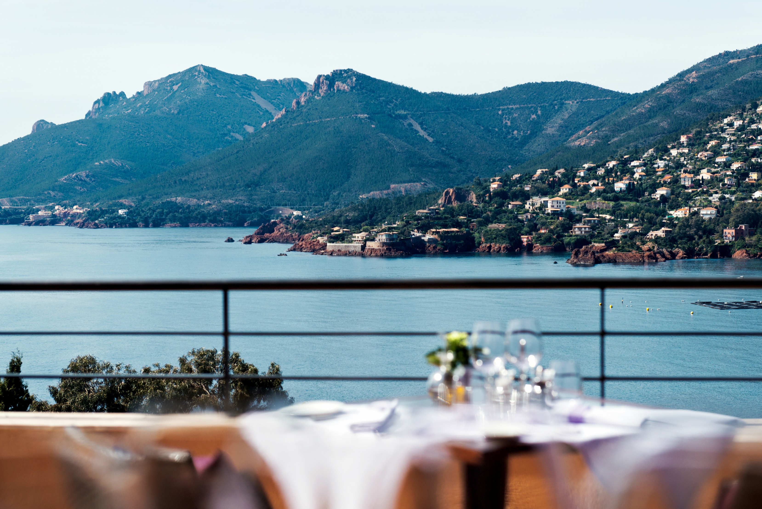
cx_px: 381
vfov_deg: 19.5
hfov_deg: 28.8
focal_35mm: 70
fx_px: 1482
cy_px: 254
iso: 125
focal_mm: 70
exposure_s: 1/200
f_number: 5.6
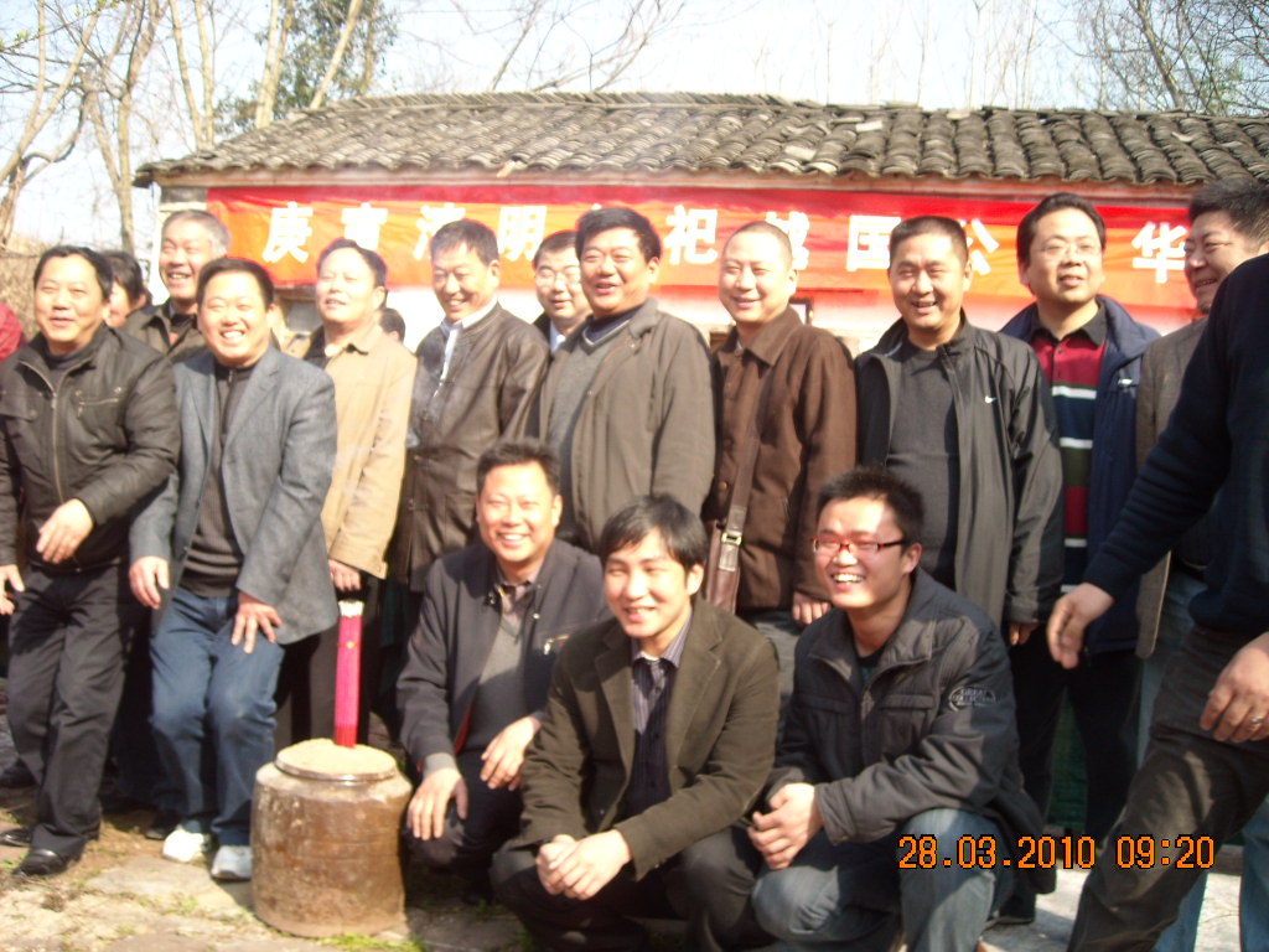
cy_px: 476
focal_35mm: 35
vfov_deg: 40.7
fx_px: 1283
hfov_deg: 52.6
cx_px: 634
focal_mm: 5.7
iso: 64
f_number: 2.8
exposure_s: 1/272
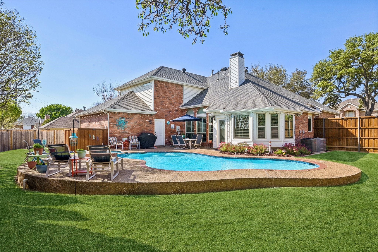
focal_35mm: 20
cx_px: 189
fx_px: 215
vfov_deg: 60.7
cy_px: 126
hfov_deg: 82.6
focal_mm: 20.5
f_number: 11
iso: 400
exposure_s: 1/500
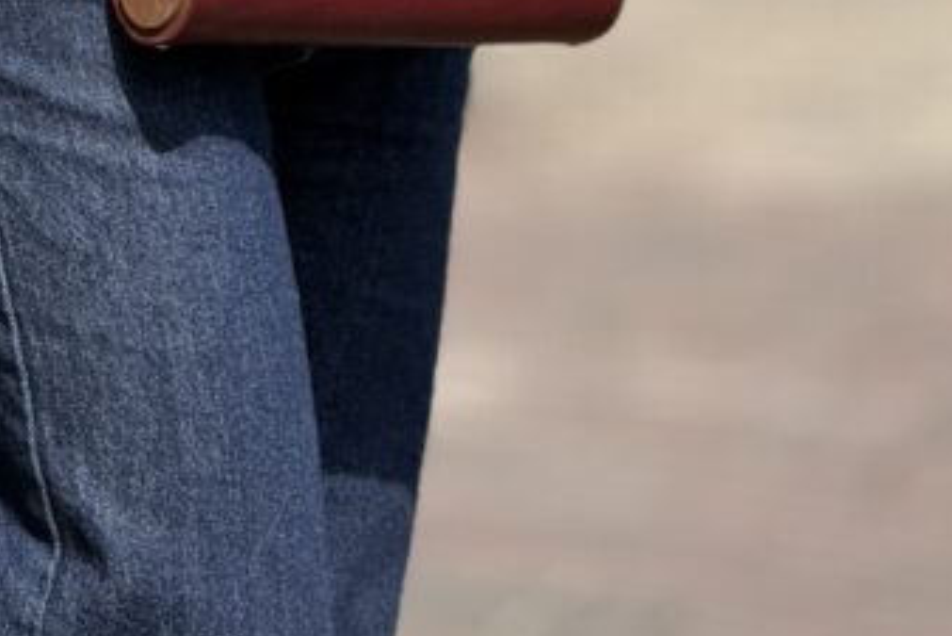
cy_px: -393
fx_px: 7831
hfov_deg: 6.9
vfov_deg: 4.6
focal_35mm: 296
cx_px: 189
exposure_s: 1/850
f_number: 2.8
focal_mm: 15.66
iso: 50
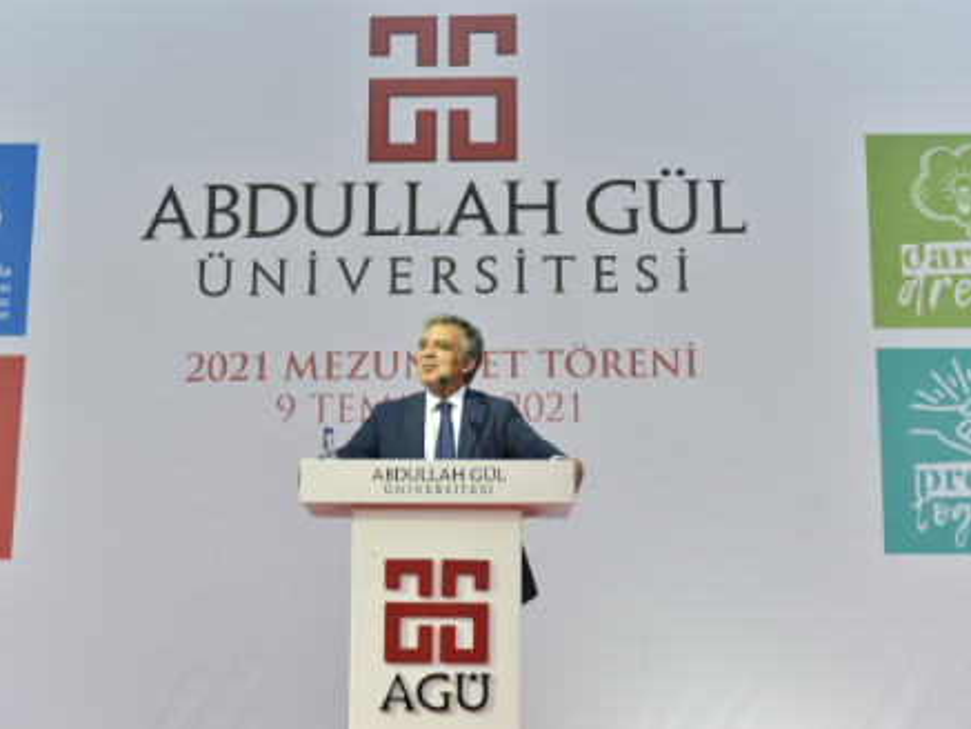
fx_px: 1852
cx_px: 444
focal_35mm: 66
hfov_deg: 29.4
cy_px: 366
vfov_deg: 22.3
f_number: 5.6
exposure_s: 1/250
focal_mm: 60
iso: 1250
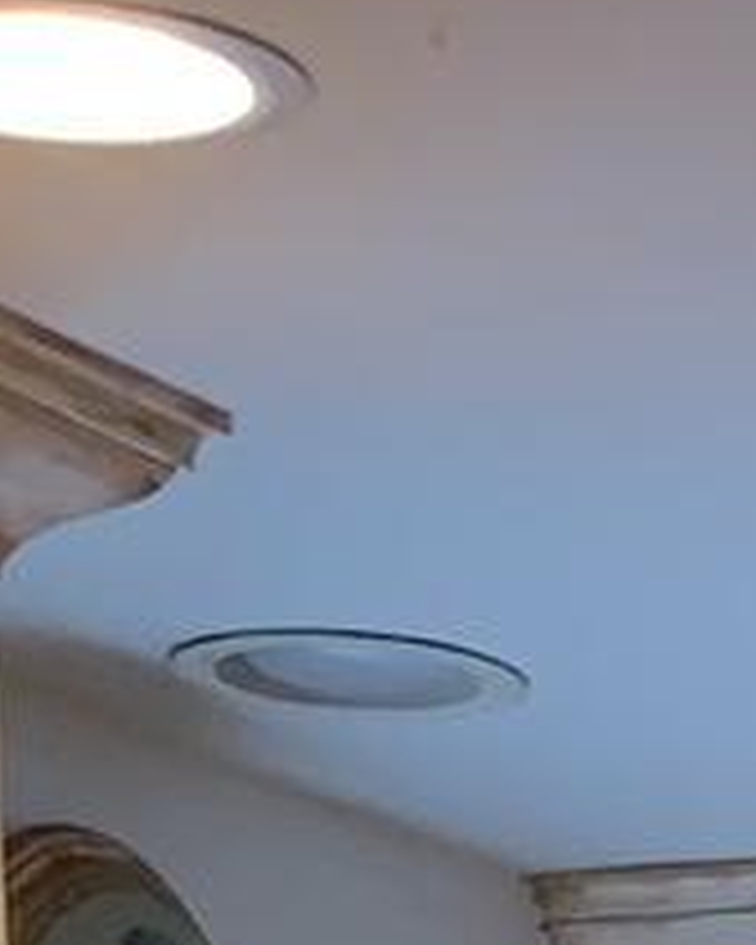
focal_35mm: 248
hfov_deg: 6.0
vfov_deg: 6.9
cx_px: 1868
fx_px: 6936
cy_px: 2956
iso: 200
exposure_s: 1/60
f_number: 1.8
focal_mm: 4.25
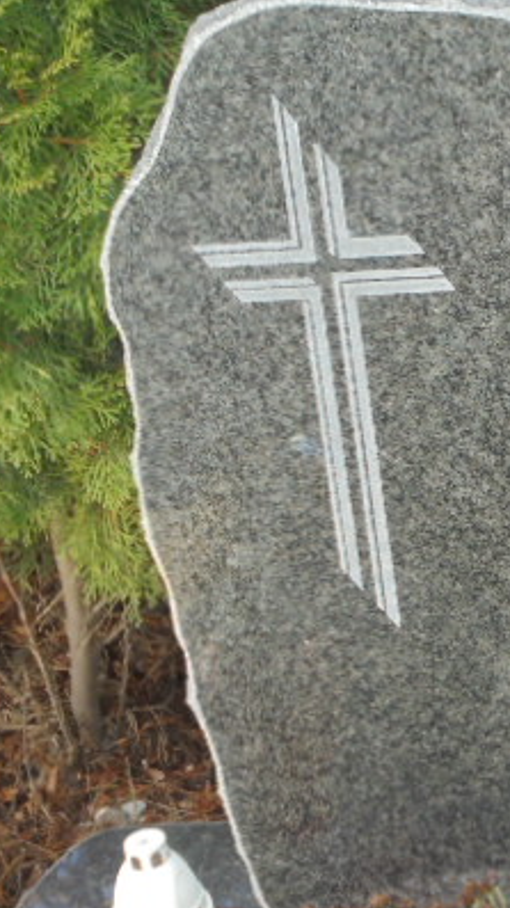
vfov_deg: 24.7
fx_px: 2070
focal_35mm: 86
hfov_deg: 13.4
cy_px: 473
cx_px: 700
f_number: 4.8
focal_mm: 8.9
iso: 200
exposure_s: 1/30
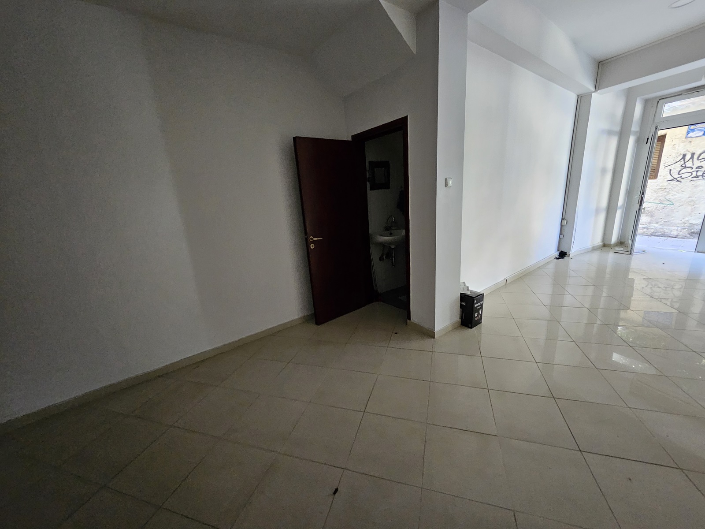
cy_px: 264
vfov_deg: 89.9
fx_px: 265
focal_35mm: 13
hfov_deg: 106.2
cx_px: 352
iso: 800
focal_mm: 1.74
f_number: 2.2
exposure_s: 1/25
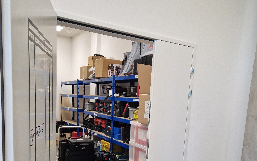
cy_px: 134
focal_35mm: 33
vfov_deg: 36.7
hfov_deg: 58.1
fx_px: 231
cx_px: 127
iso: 50
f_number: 1.8
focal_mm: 5.4
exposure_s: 1/180
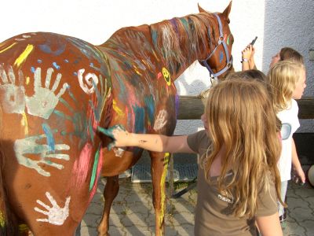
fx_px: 363
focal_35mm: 40
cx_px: 157
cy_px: 118
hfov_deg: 46.8
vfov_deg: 36.0
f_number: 5
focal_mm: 10.3
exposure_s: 1/160
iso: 50
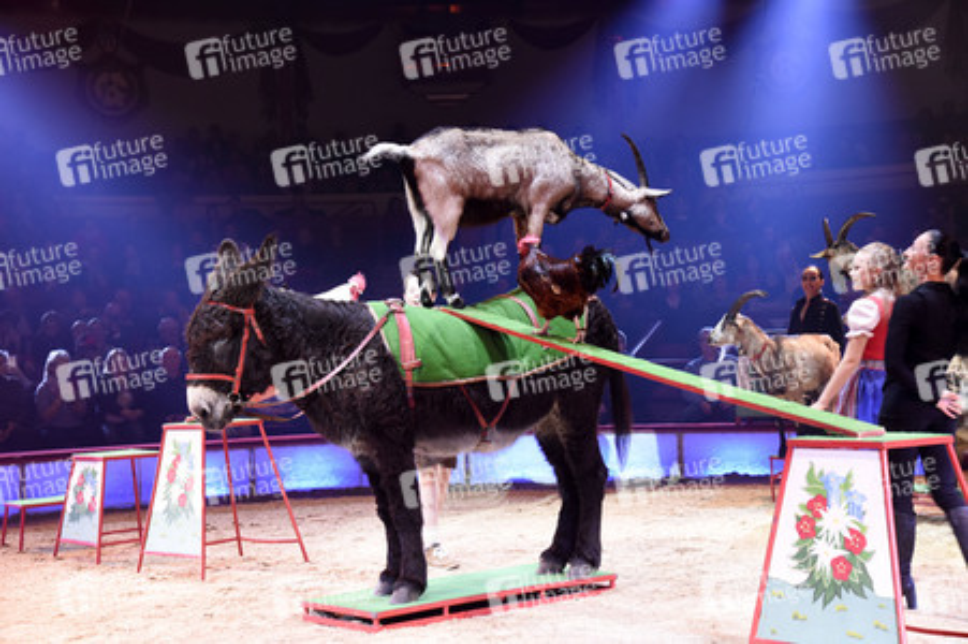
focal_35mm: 62
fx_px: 1666
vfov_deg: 21.9
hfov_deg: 32.4
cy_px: 322
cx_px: 484
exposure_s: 1/60
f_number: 6.3
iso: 3200
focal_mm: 62
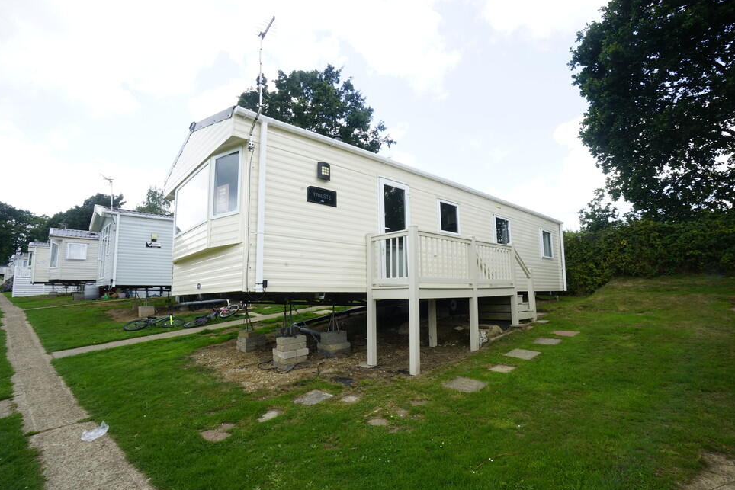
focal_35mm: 17
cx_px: 373
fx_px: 347
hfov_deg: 93.3
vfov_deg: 70.4
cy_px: 253
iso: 640
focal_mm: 16
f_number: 18
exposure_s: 1/60
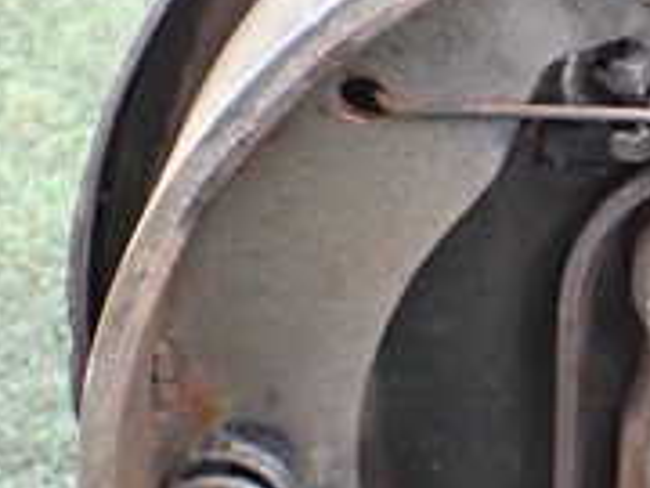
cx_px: 823
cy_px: 300
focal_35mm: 100
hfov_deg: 18.4
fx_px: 1878
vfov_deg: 14.8
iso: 400
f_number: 2.3
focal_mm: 5.4
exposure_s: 1/125
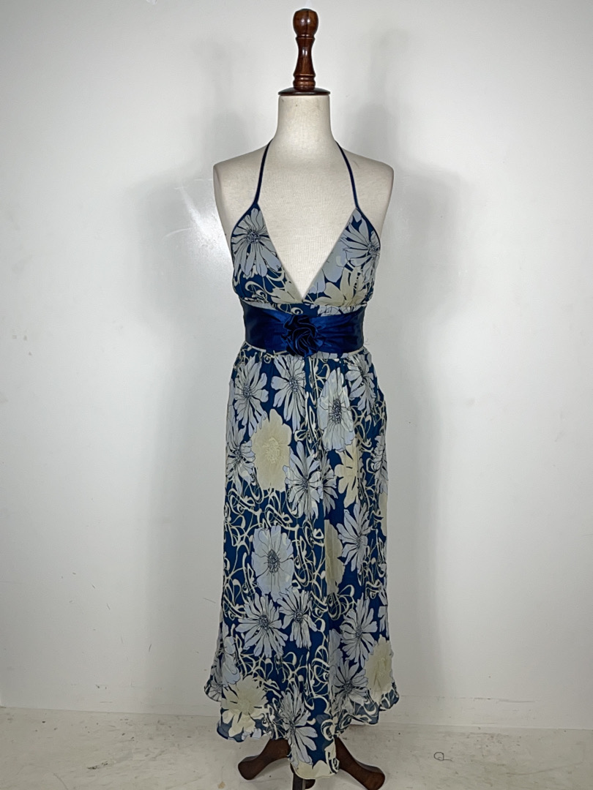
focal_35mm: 27
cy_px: 395
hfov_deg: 51.4
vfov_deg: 65.3
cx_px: 296
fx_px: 617
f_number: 1.6
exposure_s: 1/193
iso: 32
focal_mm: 5.1
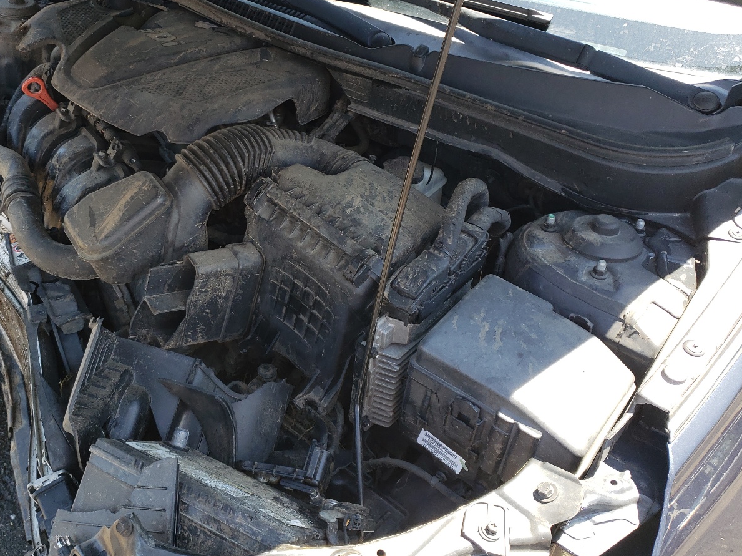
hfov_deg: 51.6
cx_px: 246
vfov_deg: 40.5
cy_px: 228
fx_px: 750
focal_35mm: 35
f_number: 1.5
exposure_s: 1/250
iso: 50
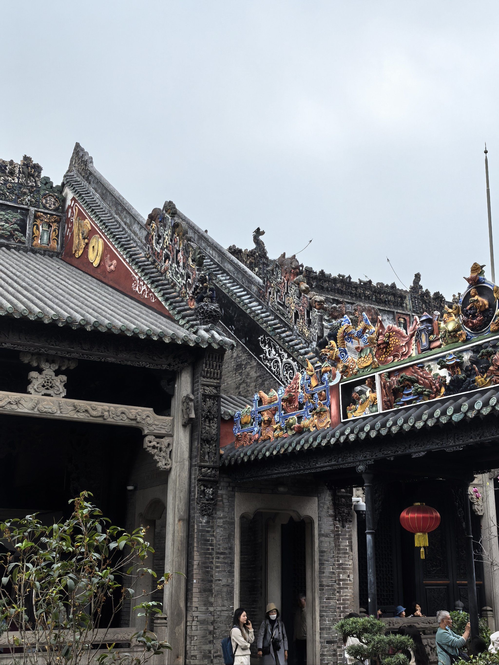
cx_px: 250
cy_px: 332
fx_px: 827
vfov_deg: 43.9
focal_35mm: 43
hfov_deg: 33.6
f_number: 1.4
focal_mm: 5.75
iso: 50
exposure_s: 1/10000
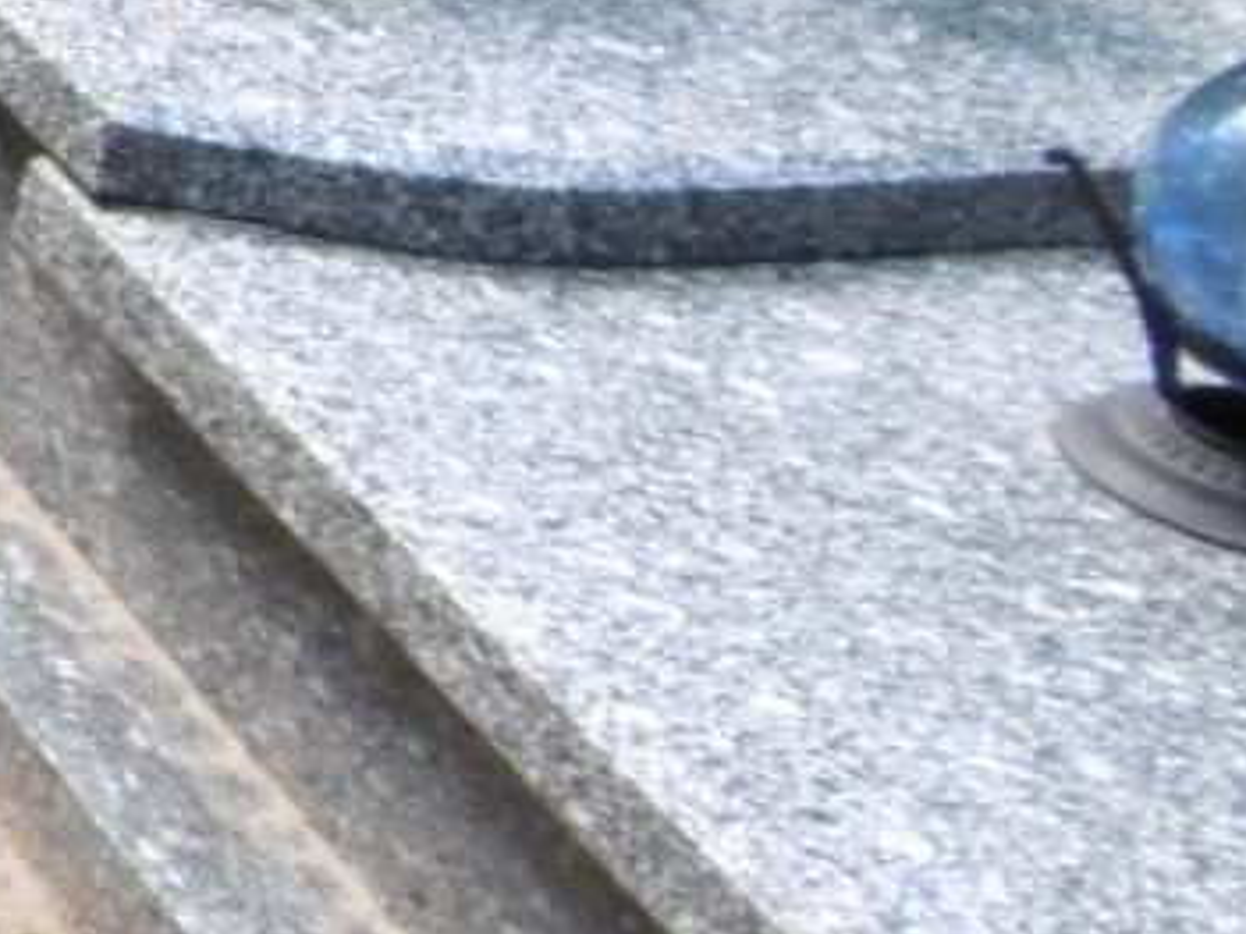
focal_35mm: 140
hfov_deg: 11.3
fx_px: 5038
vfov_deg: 10.3
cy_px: -362
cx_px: -1920
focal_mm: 4.3
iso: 100
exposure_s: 1/100
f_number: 3.1
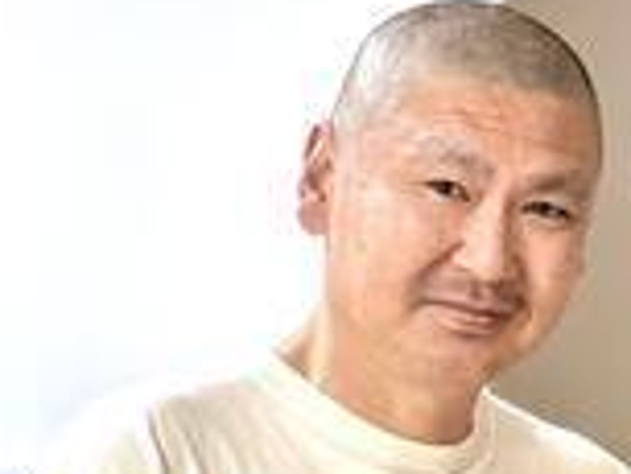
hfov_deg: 6.5
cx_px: 812
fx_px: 5509
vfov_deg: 4.9
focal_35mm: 302
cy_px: 404
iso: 250
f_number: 2.8
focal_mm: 9
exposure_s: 1/33
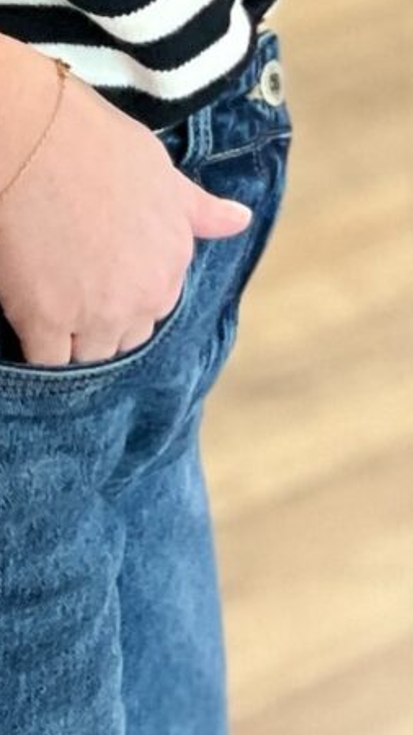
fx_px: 3136
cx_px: -47
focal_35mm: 161
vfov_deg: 13.0
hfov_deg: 7.5
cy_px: -165
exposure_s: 1/50
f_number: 1.5
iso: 400
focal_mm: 5.7
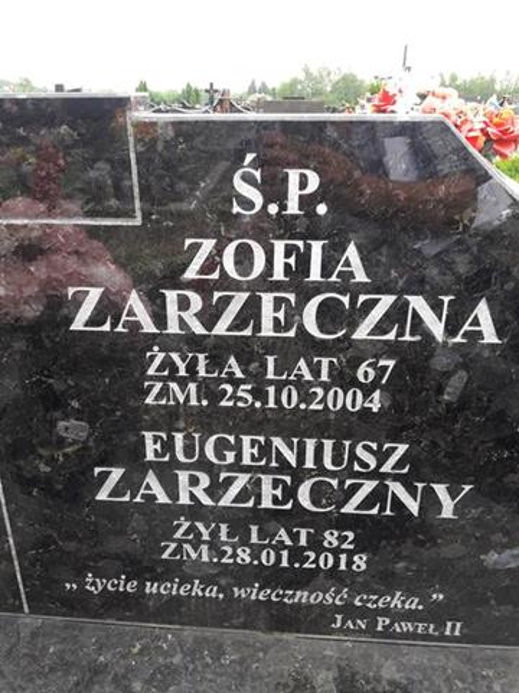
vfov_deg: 63.4
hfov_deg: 49.7
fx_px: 560
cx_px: 260
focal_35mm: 28
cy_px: 346
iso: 40
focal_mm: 3.7
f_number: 1.9
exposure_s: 1/208
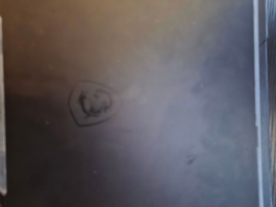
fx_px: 183
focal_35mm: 23
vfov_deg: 58.9
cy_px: 104
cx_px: 138
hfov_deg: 73.9
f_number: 1.7
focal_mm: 6.3
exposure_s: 1/16.7
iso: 2500
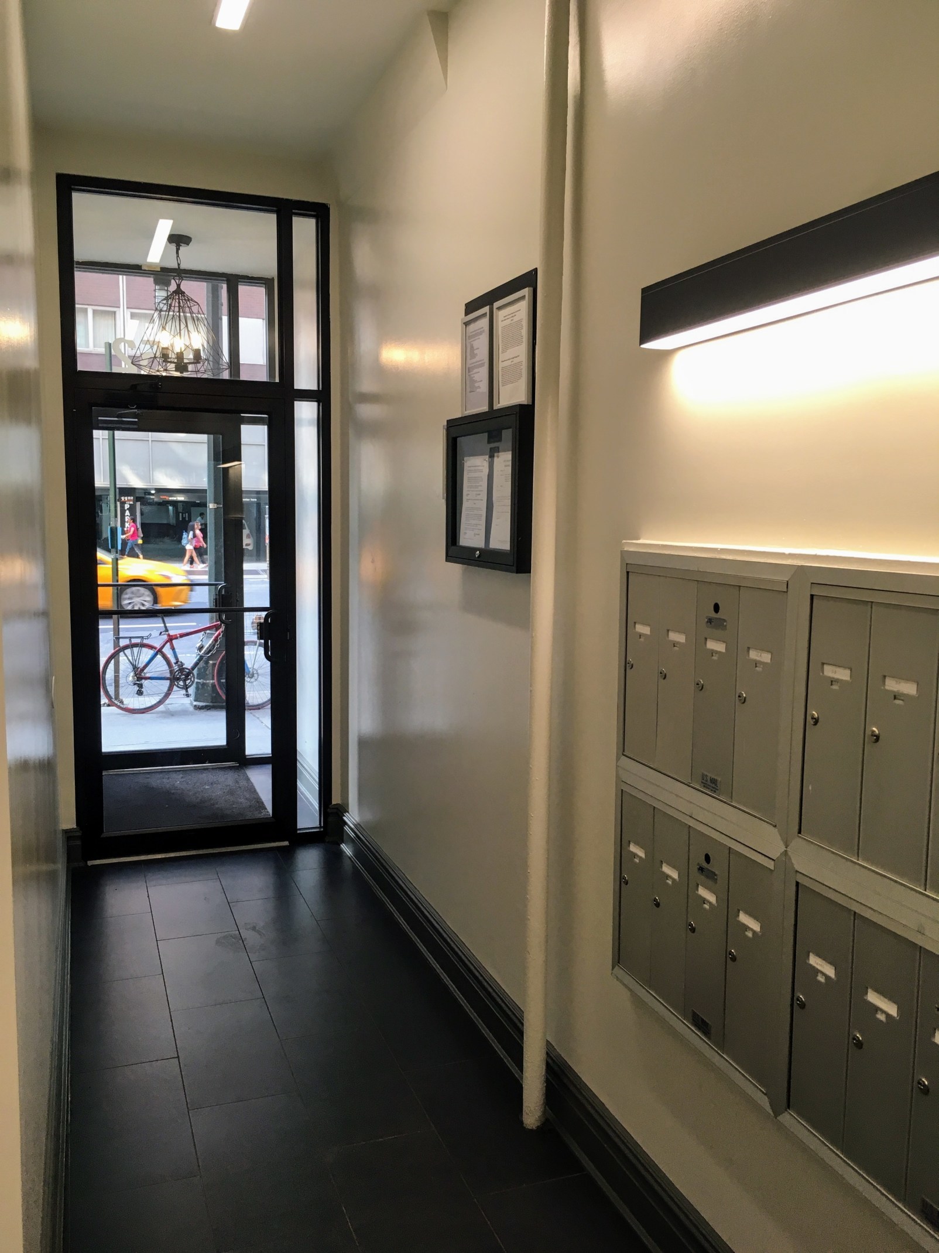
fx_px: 1049
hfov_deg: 48.2
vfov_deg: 61.7
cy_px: 626
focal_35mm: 29
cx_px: 470
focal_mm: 4.15
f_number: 2.2
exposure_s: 1/30
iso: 25
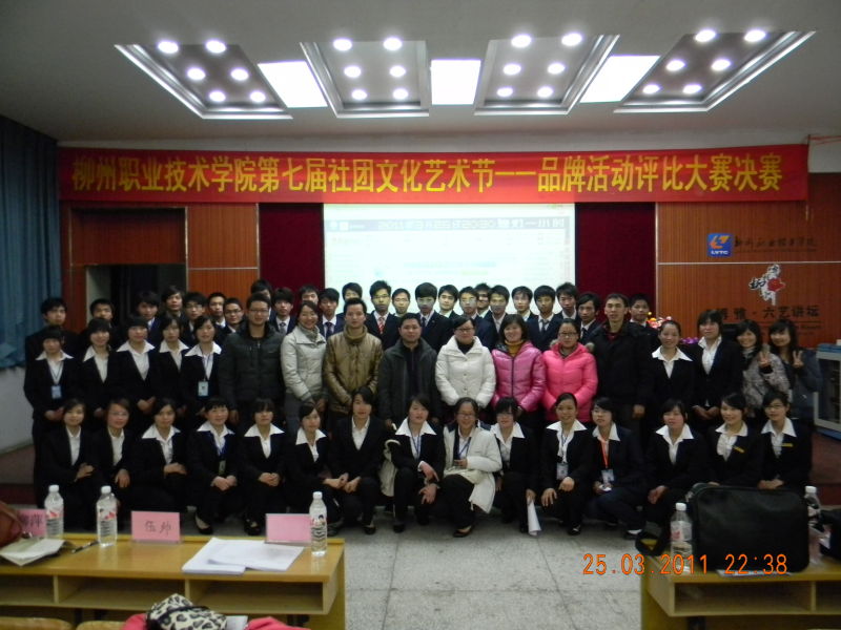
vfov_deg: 49.7
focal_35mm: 28
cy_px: 315
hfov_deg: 63.4
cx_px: 420
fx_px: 680
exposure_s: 1/22.2
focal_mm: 5
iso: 400
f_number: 3.5
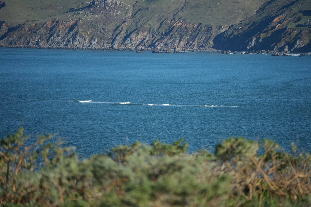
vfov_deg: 4.6
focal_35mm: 300
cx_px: 156
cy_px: 104
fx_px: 2591
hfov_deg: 6.9
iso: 1250
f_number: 7.1
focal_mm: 300
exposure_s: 1/3200
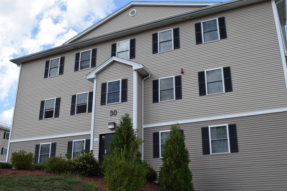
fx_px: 299
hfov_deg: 51.3
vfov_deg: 35.5
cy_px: 96
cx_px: 144
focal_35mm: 38
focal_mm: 25
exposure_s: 1/400
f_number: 10
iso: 200
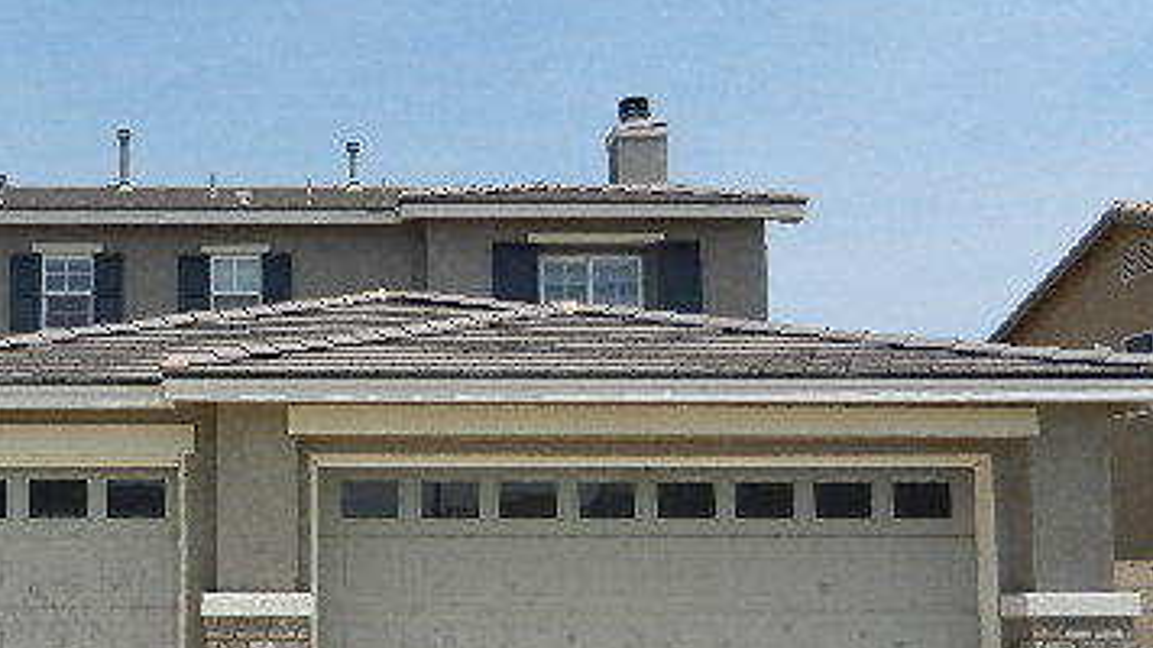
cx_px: 253
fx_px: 1498
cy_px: 509
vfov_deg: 24.1
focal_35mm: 49
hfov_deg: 40.6
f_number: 7
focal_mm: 4.5
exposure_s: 1/500
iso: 160
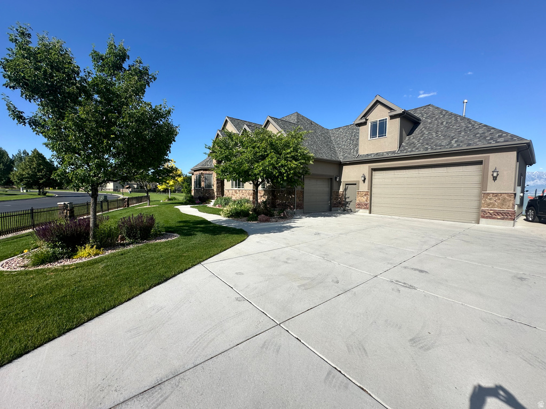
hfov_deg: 102.1
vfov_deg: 85.7
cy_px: 204
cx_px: 273
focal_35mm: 14
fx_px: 221
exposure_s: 1/1916
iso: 50
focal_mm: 2.22
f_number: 2.2
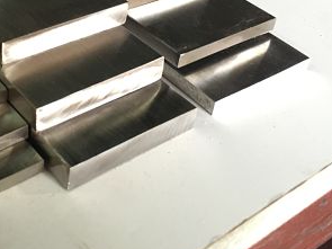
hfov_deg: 32.1
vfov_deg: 24.2
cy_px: 28
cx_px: 83
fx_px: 566
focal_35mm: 59
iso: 125
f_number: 2.2
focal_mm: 4.15
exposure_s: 1/33
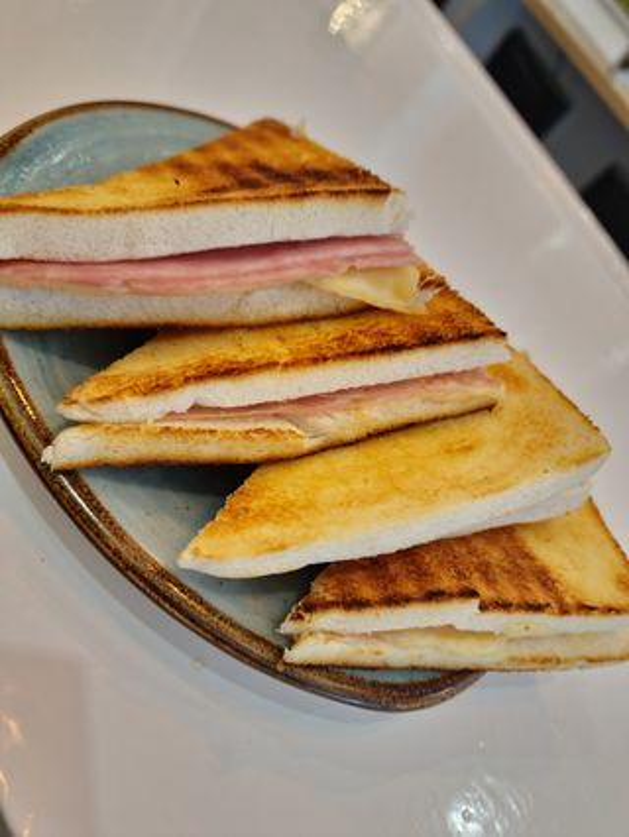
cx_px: 314
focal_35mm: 23
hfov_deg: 58.9
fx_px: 557
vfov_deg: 73.9
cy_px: 418
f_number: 1.8
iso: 100
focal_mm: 6.4
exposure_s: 1/100
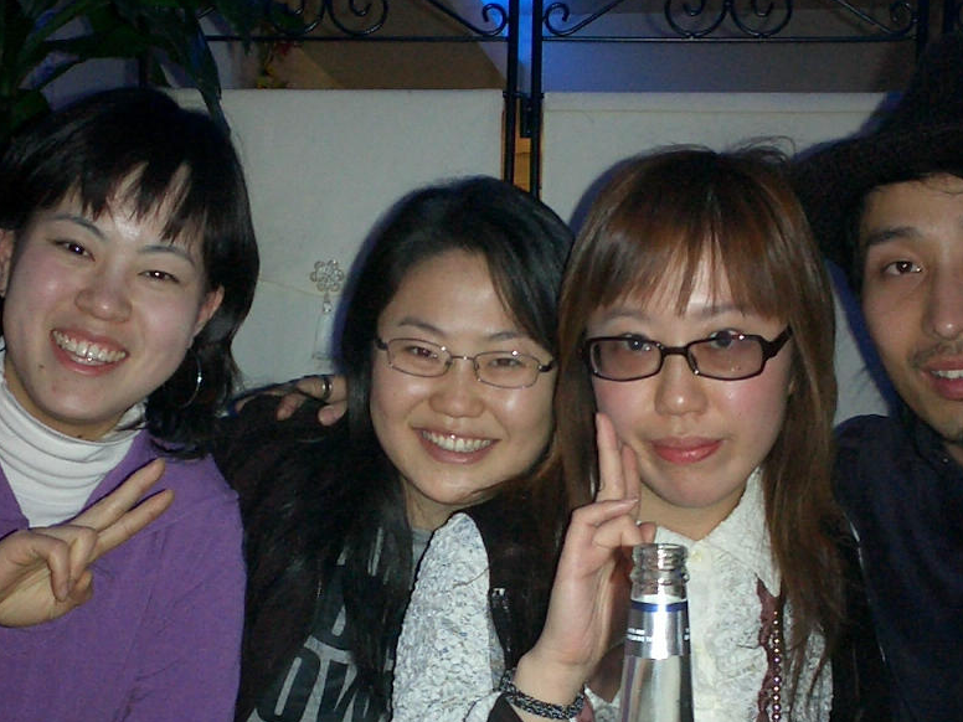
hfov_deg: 31.7
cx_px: 473
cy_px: 559
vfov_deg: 23.7
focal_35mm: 61
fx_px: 1697
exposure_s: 1/40
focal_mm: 5.6
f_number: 3.5
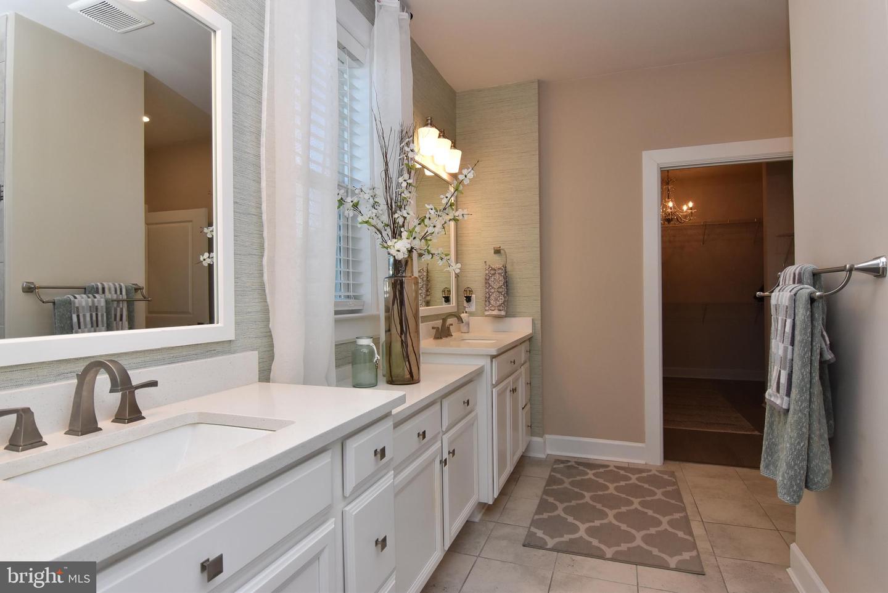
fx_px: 444
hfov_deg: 90.0
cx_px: 444
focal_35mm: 18
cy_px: 296
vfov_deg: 67.5
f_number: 10
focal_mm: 12
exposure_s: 1/125
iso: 800
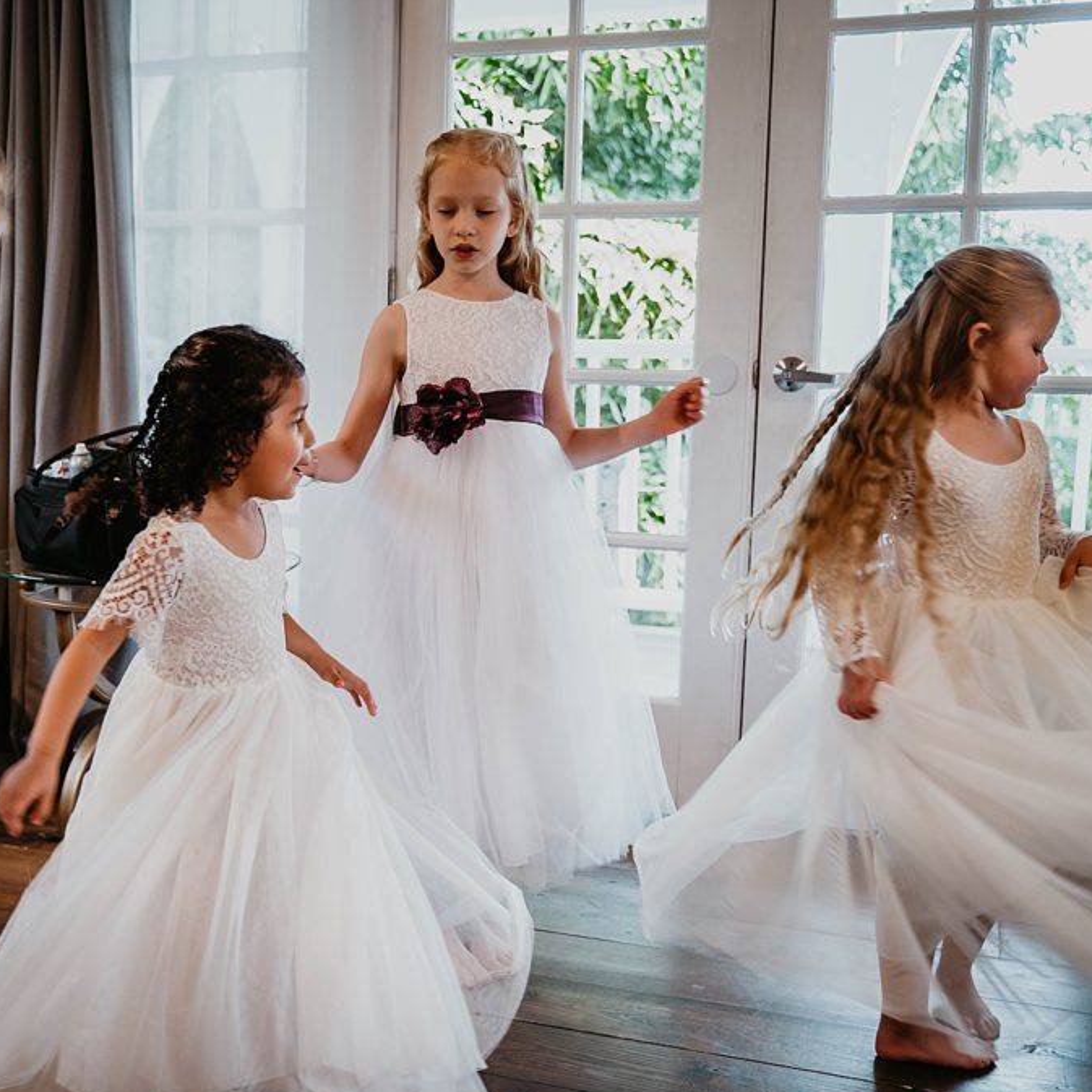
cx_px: 331
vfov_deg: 38.3
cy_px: 552
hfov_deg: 37.8
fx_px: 1570
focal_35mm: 44
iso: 1600
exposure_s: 1/125
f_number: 2.8
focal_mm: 34
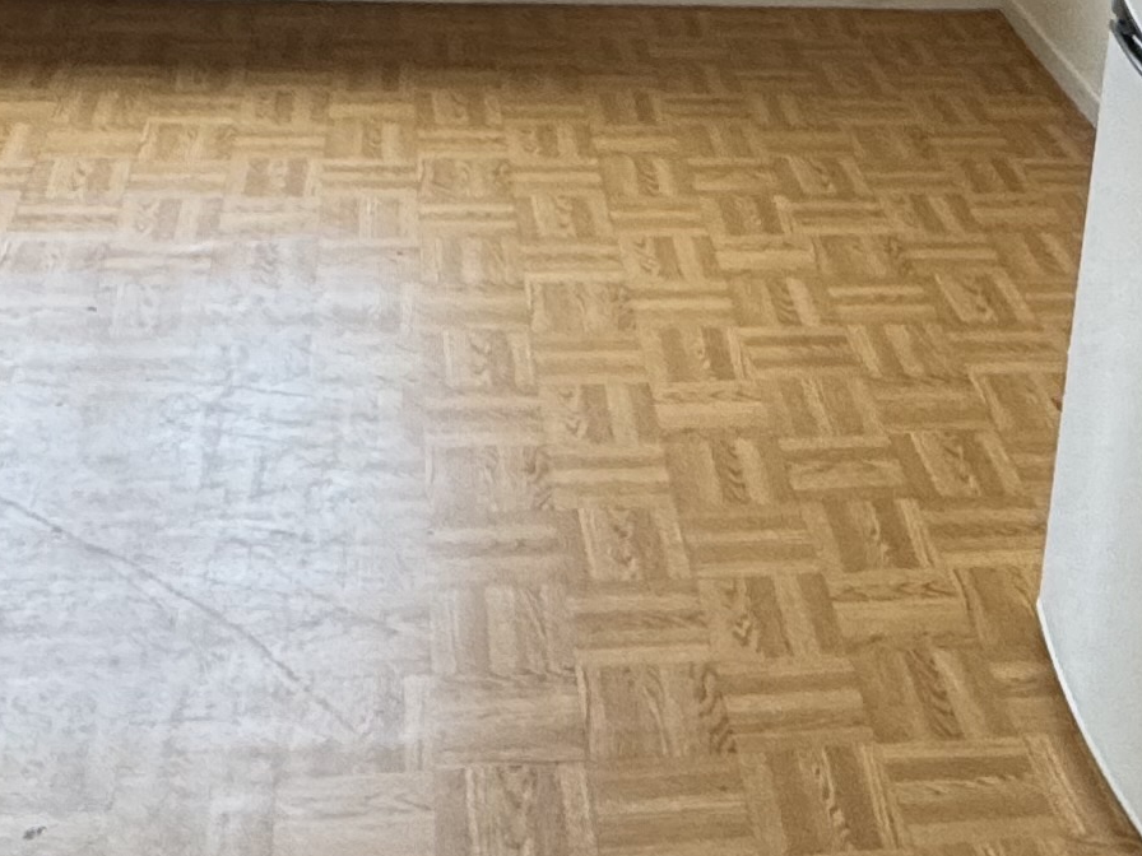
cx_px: 822
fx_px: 2078
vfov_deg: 22.1
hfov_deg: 30.3
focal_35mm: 63
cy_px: -73
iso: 200
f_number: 2.2
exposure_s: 1/50
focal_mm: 2.22
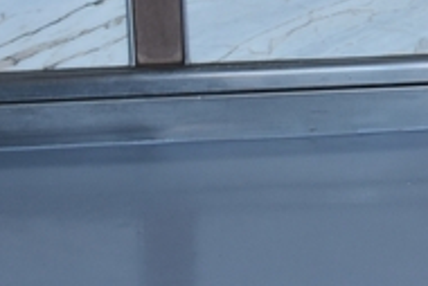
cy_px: -221
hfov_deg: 11.7
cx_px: 883
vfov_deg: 8.5
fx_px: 1856
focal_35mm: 156
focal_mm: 22
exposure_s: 1/100
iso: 400
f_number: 5
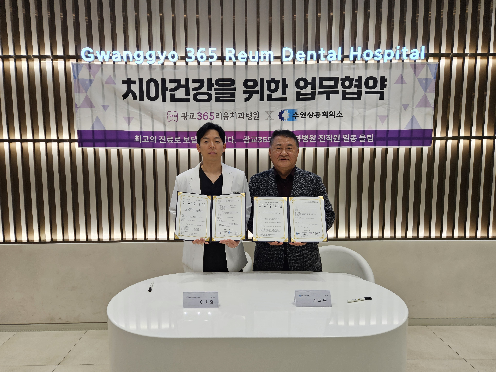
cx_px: 246
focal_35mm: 24
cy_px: 189
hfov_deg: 71.6
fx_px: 344
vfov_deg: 56.8
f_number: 1.8
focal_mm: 5.4
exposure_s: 1/120
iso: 64
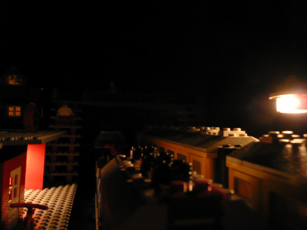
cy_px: 115
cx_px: 154
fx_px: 266
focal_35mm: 30
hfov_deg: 60.0
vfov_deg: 46.8
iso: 200
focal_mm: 4.6
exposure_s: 1/2
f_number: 3.3
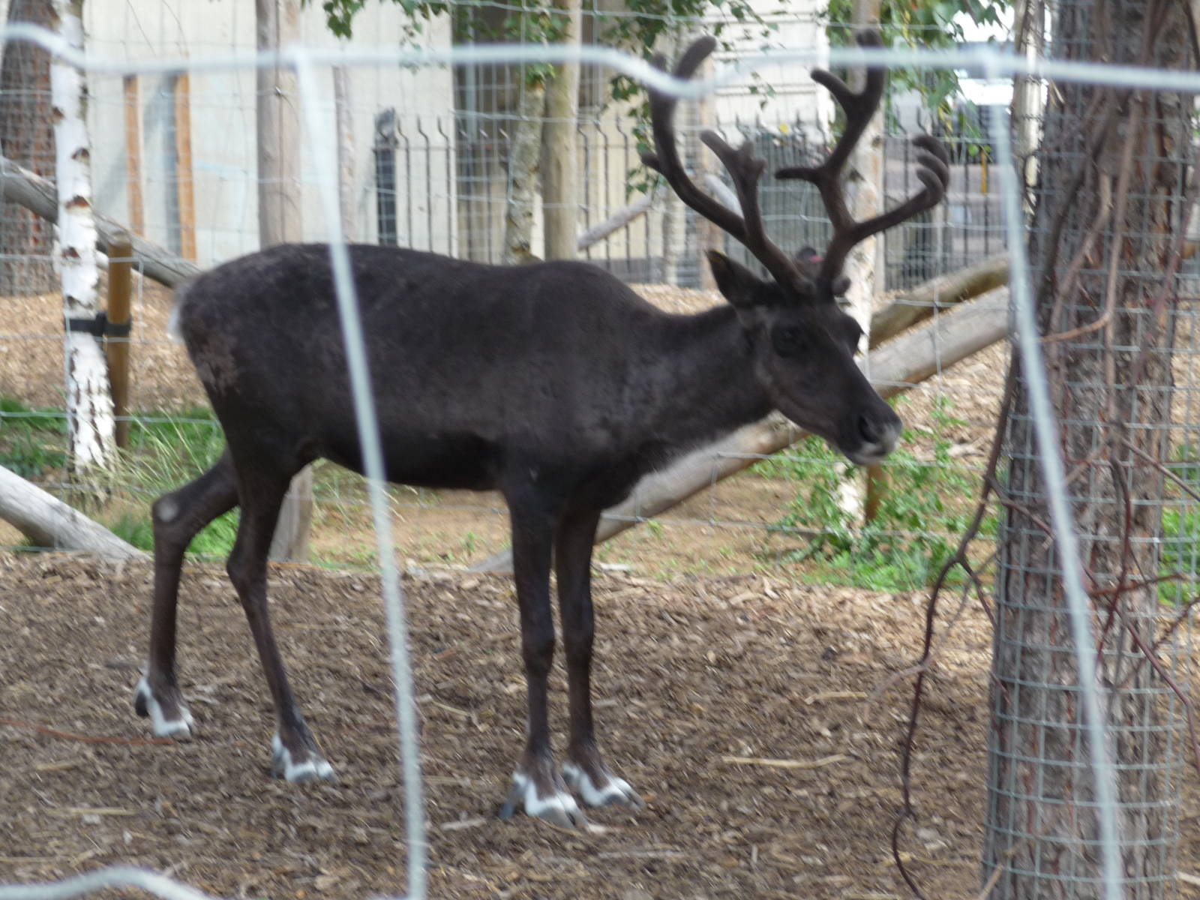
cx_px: 600
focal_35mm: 141
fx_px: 4888
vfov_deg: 10.5
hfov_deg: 14.0
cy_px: 450
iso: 100
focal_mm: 24.1
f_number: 4.8
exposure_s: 1/160
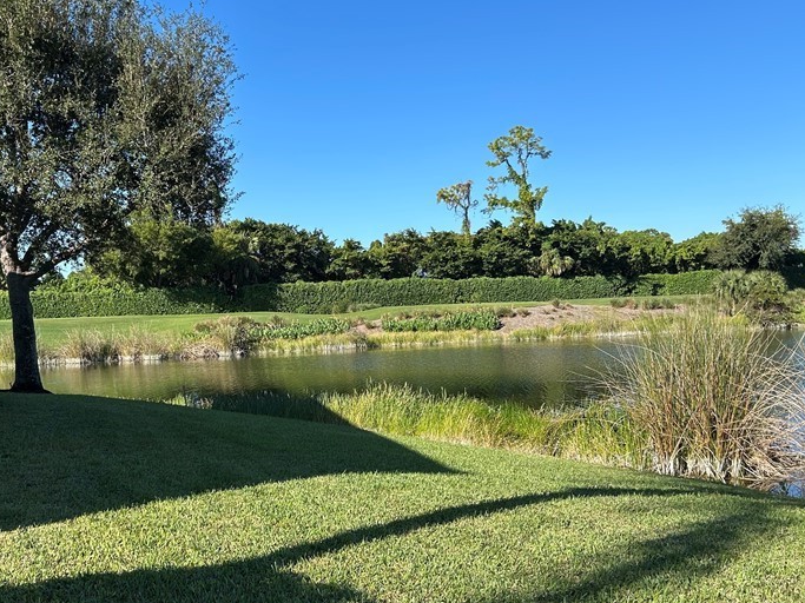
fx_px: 907
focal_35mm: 39
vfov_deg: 36.8
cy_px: 338
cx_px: 349
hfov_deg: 47.7
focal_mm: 5.7
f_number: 1.5
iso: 50
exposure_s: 1/2915
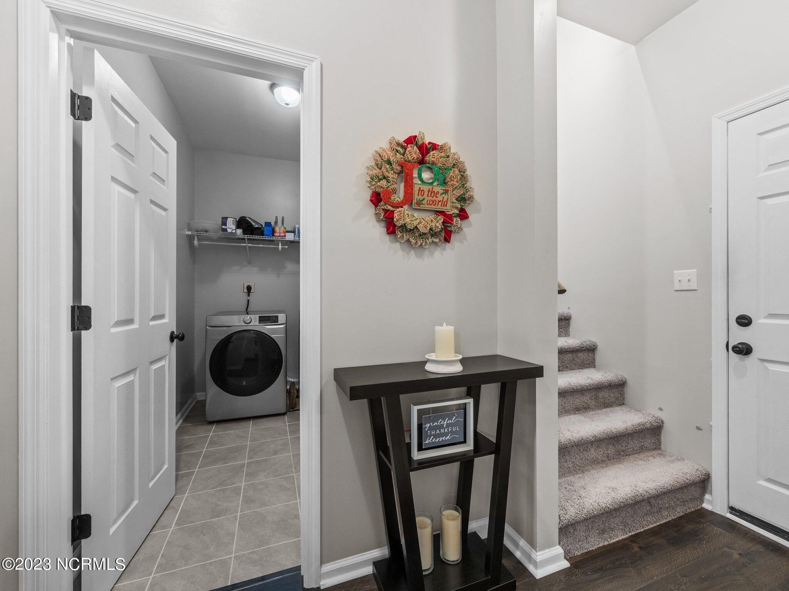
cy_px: 296
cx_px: 394
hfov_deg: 102.1
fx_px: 319
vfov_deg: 85.7
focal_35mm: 14
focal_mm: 7
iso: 400
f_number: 4
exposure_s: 1/8
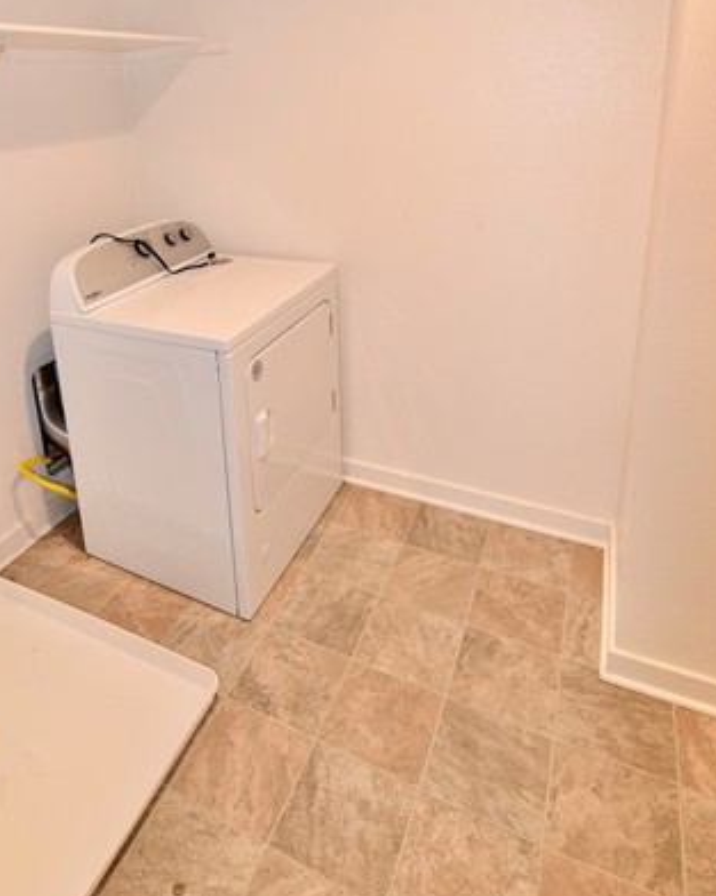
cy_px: 272
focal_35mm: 23
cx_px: 246
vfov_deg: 69.7
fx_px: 610
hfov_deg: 59.6
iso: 500
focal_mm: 15
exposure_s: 1/80
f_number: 4.5
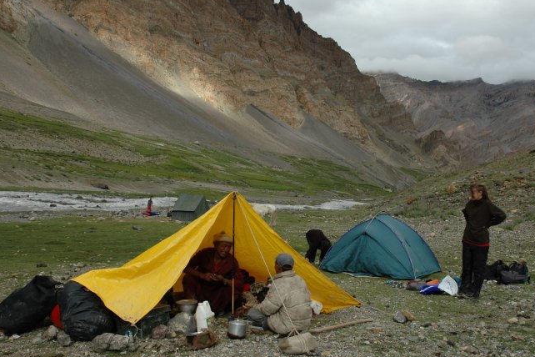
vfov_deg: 35.9
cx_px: 284
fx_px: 550
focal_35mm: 37
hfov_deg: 51.9
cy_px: 193
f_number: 9
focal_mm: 22
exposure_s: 1/320
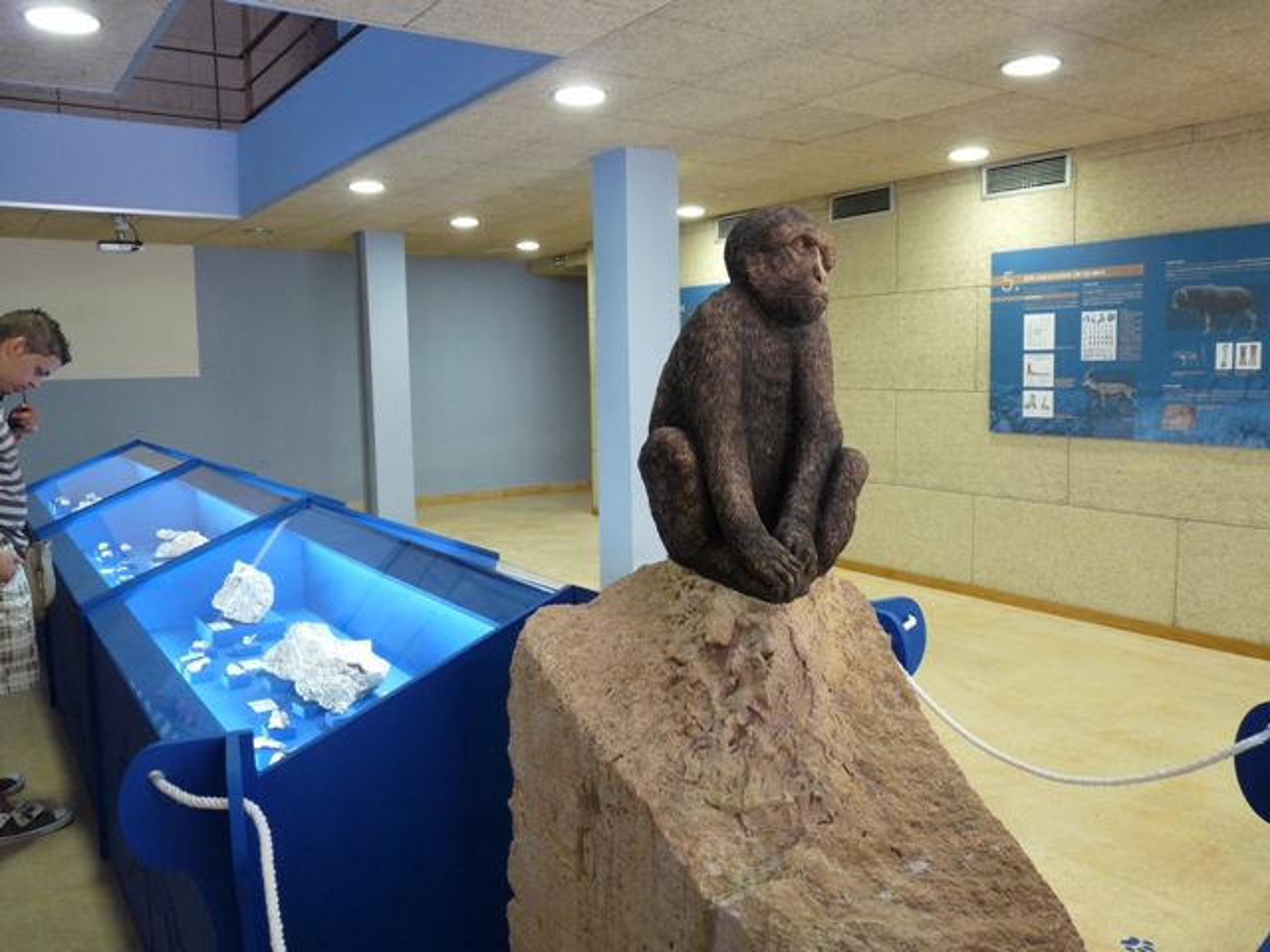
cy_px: 476
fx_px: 991
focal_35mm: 27
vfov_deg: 51.4
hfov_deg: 65.3
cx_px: 635
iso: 250
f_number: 2.8
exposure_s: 1/30
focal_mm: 4.8
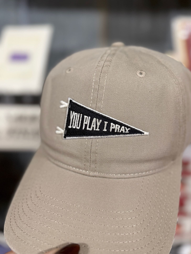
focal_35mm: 24
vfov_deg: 71.6
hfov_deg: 56.8
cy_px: 127
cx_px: 96
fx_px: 177
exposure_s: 1/60
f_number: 1.78
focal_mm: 6.76
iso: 320
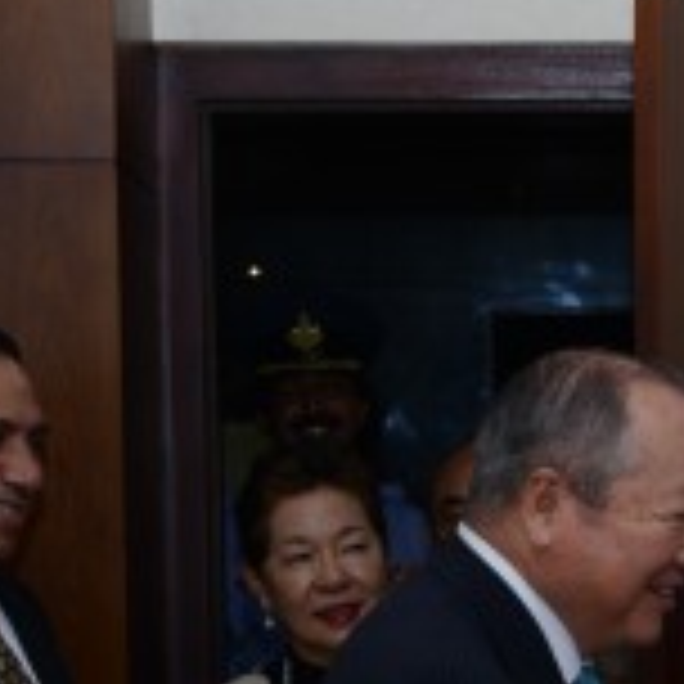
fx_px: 3286
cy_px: 868
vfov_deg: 11.6
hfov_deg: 11.7
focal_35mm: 147
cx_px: 740
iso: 400
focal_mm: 44
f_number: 6.3
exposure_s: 1/80
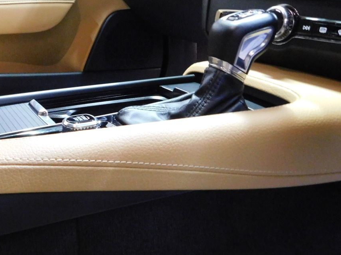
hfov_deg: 42.9
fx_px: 424
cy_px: 102
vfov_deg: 33.5
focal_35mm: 43
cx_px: 99
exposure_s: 1/8
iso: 800
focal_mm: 4
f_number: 3
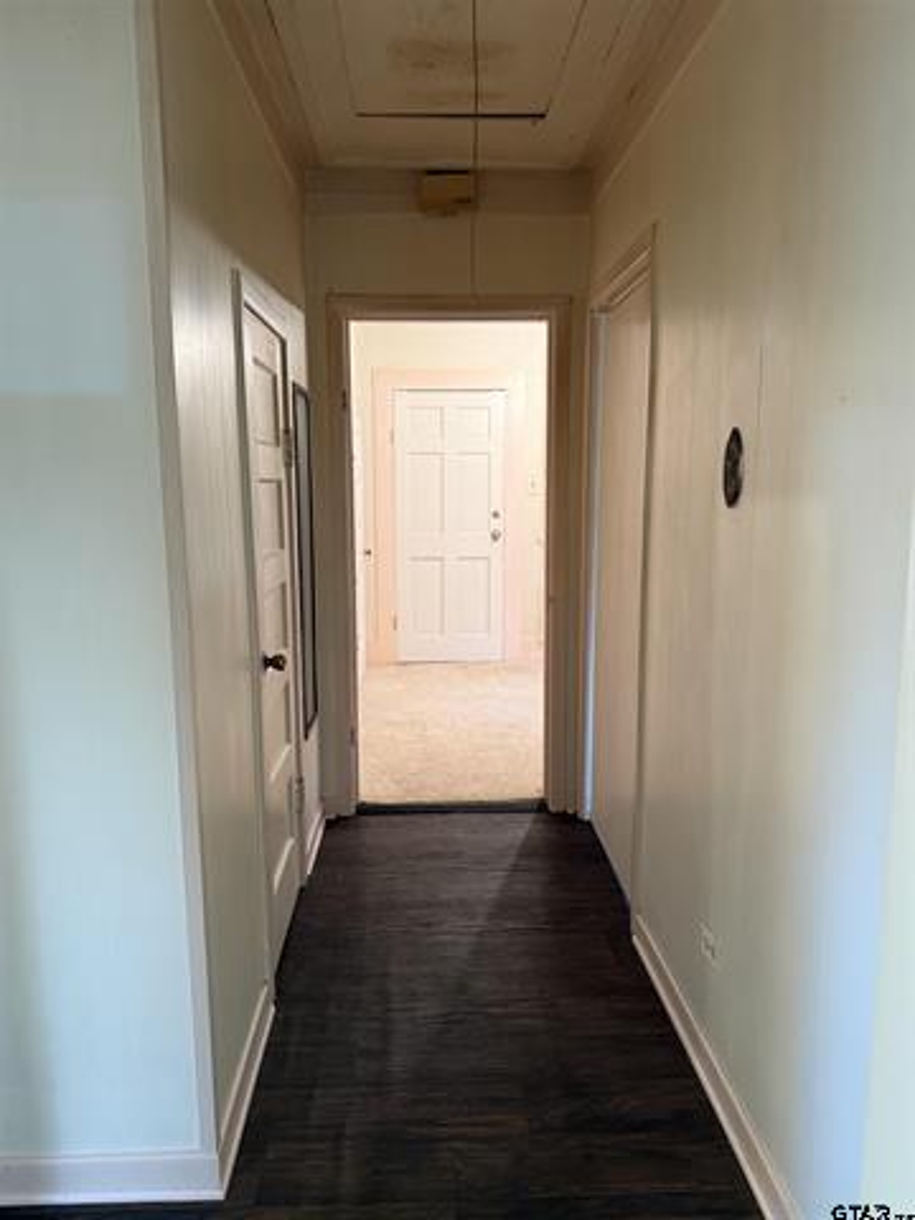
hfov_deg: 56.8
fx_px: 846
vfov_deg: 71.6
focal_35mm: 24
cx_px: 458
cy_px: 610
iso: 320
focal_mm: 6.76
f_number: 1.78
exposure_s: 1/60
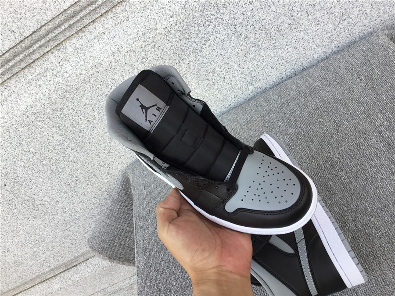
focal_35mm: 31
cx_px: 198
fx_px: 354
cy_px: 148
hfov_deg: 58.4
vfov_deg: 45.4
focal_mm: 3.3
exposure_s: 1/100
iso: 40
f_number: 2.4
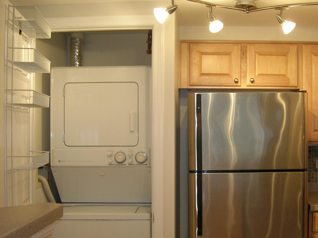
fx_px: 413
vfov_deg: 32.1
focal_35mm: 45
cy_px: 141
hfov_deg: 41.9
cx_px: 190
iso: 104
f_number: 2.9
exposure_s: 1/28.8
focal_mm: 5.7
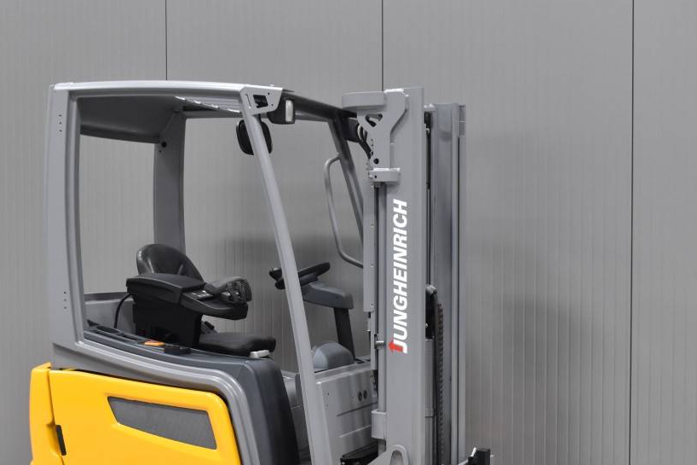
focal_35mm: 66
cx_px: 295
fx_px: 1277
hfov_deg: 30.5
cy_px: 328
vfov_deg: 20.5
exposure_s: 1/40
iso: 1600
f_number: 5.6
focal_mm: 30
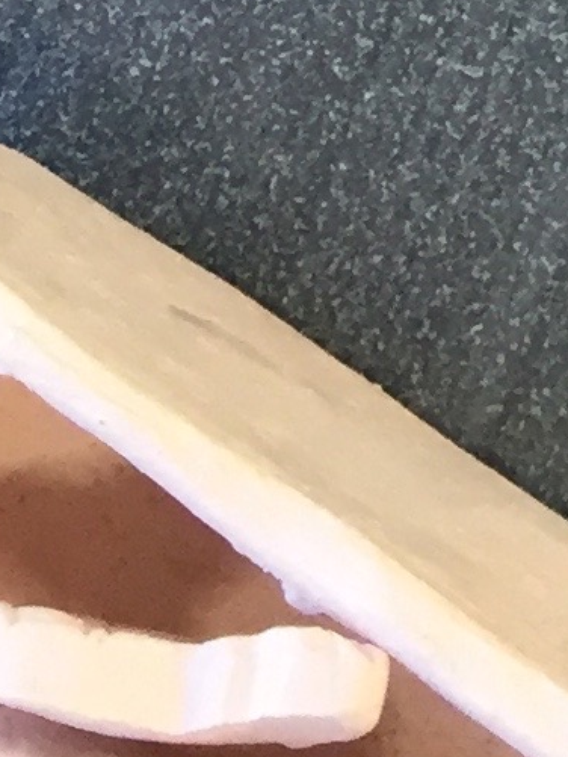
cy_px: -1488
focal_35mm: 189
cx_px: 600
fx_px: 4133
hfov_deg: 7.8
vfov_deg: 8.7
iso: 64
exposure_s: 1/30
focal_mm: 4.15
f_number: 2.2
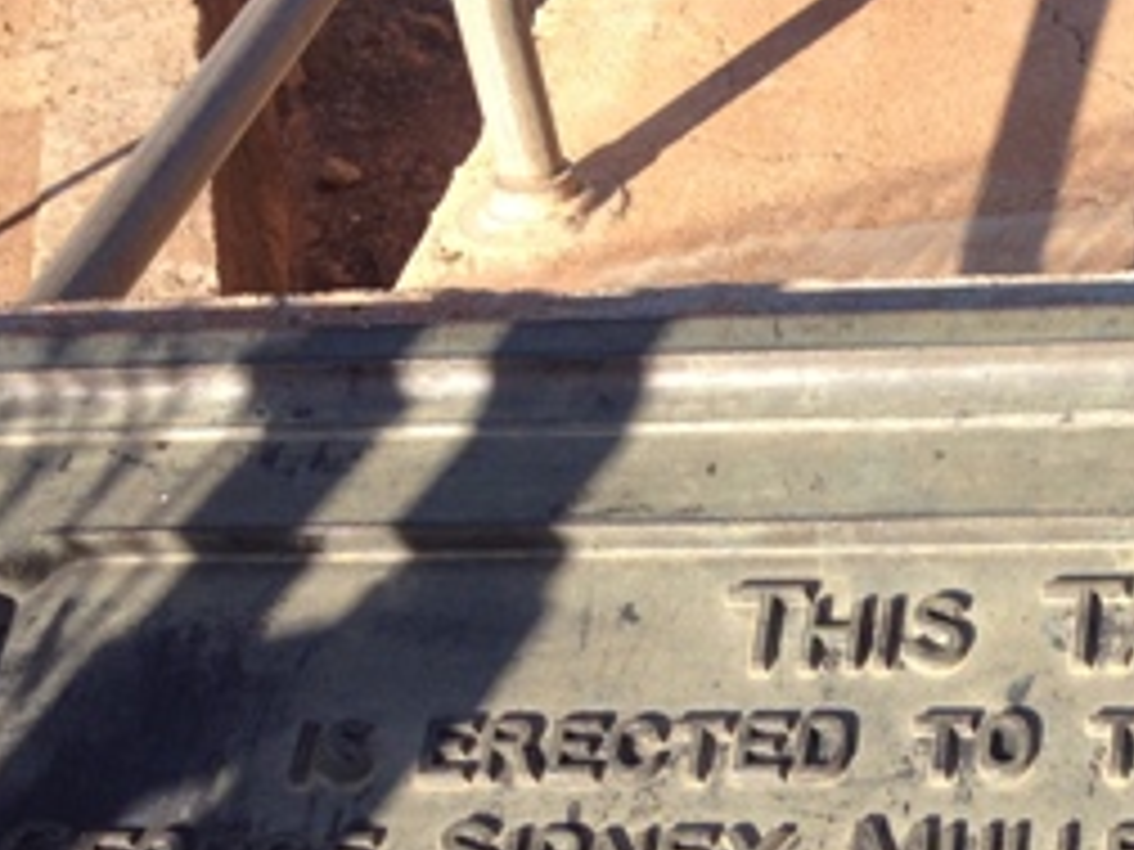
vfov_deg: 16.1
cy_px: 940
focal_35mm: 89
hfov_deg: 21.3
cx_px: 1107
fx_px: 2916
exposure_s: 1/789
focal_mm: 4.28
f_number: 2.4
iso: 50
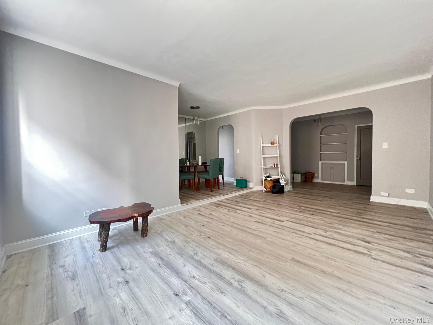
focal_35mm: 13
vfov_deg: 89.9
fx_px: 163
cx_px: 216
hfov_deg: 106.2
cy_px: 162
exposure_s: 1/38
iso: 1250
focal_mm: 1.57
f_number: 1.8
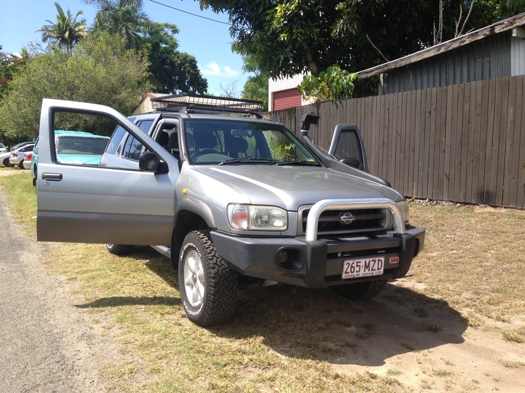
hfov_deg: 55.4
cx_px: 262
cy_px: 196
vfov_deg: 42.9
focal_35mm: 33
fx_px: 500
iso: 50
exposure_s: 1/821
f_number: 2.4
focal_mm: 4.12
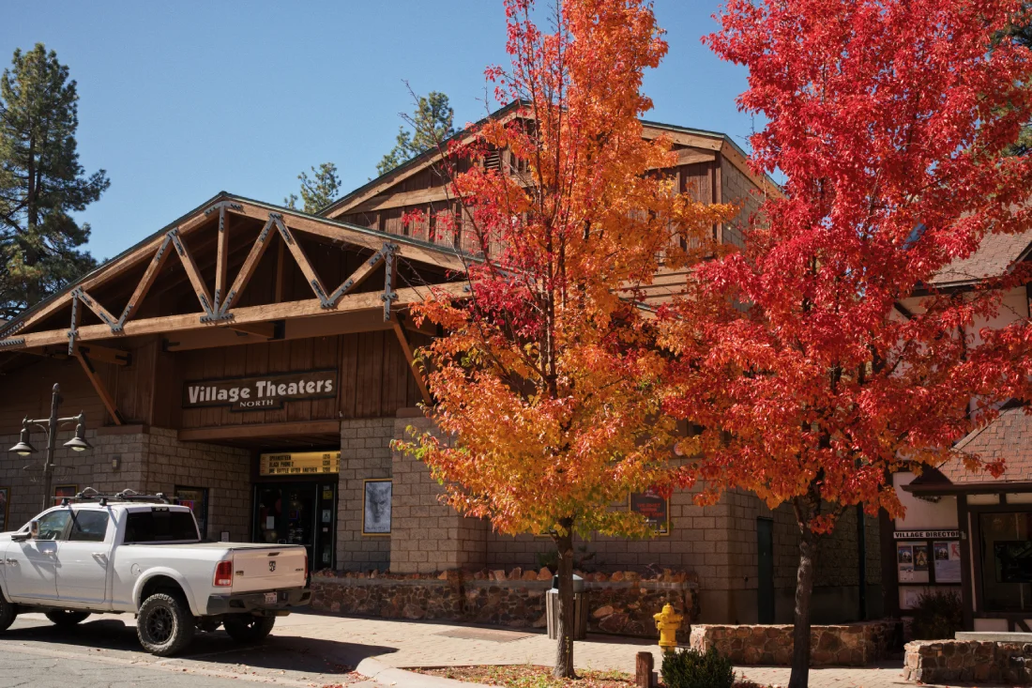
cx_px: 516
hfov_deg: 47.4
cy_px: 344
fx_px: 1175
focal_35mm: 41
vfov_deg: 32.6
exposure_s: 1/280
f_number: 4.5
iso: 125
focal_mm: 27
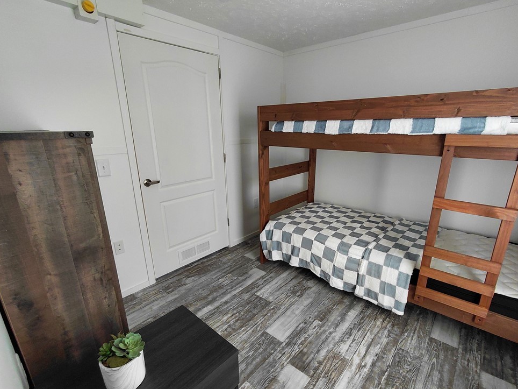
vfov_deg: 74.7
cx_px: 271
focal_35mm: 17
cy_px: 205
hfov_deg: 91.0
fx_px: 254
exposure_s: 1/120
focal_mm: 1.64
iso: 80
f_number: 2.2
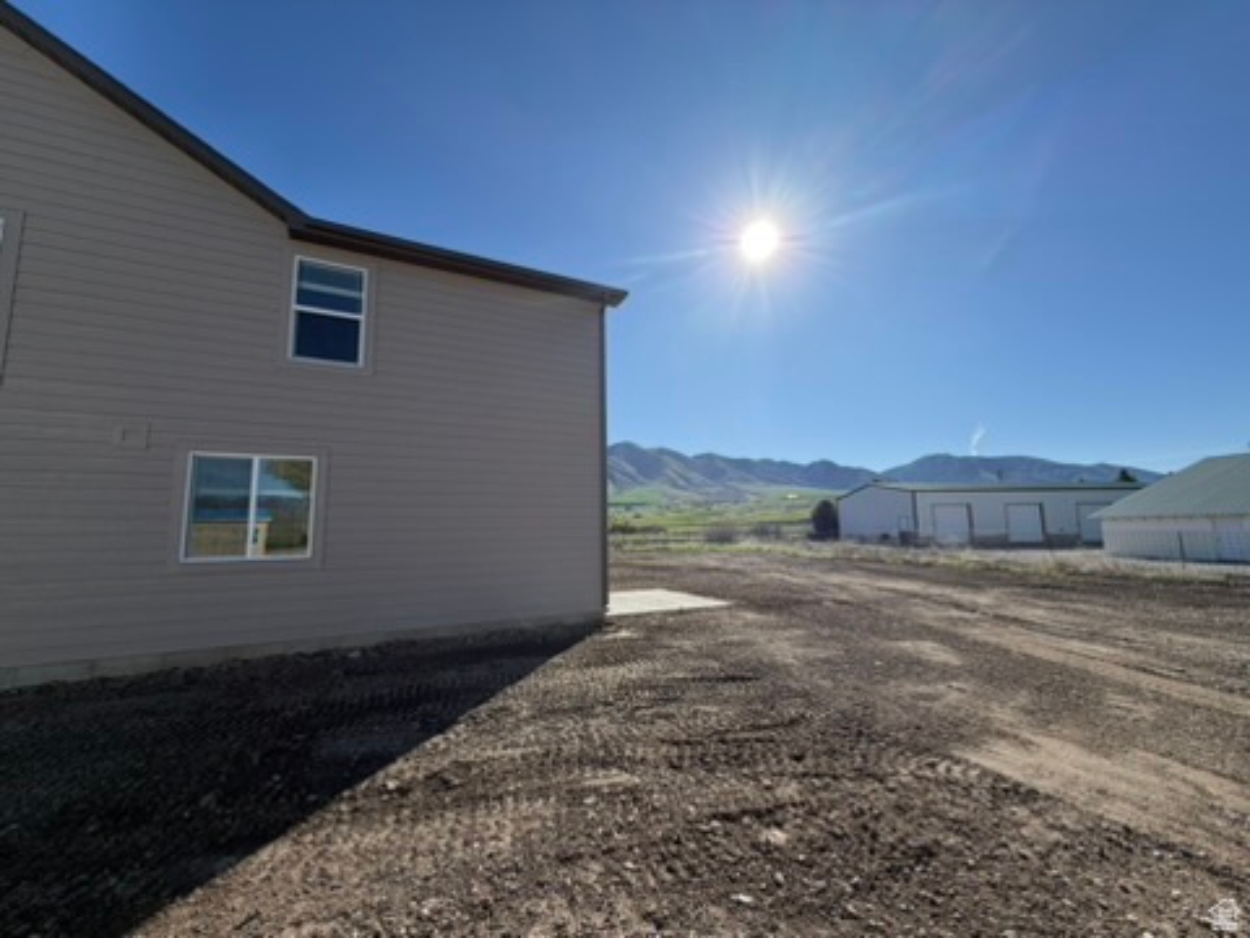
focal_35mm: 14
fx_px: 506
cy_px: 469
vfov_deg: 85.7
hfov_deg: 102.1
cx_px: 625
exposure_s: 1/914
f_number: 2.2
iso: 20
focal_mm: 2.22
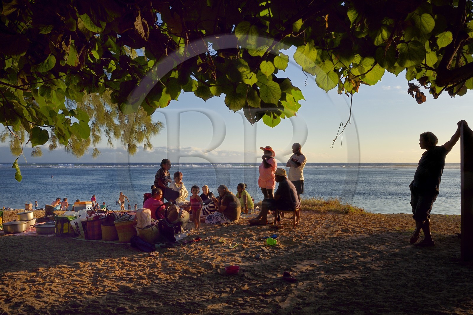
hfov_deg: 58.7
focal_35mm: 32
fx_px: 420
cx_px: 236
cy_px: 158
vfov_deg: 41.1
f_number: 22
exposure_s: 1/100
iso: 200
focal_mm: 32
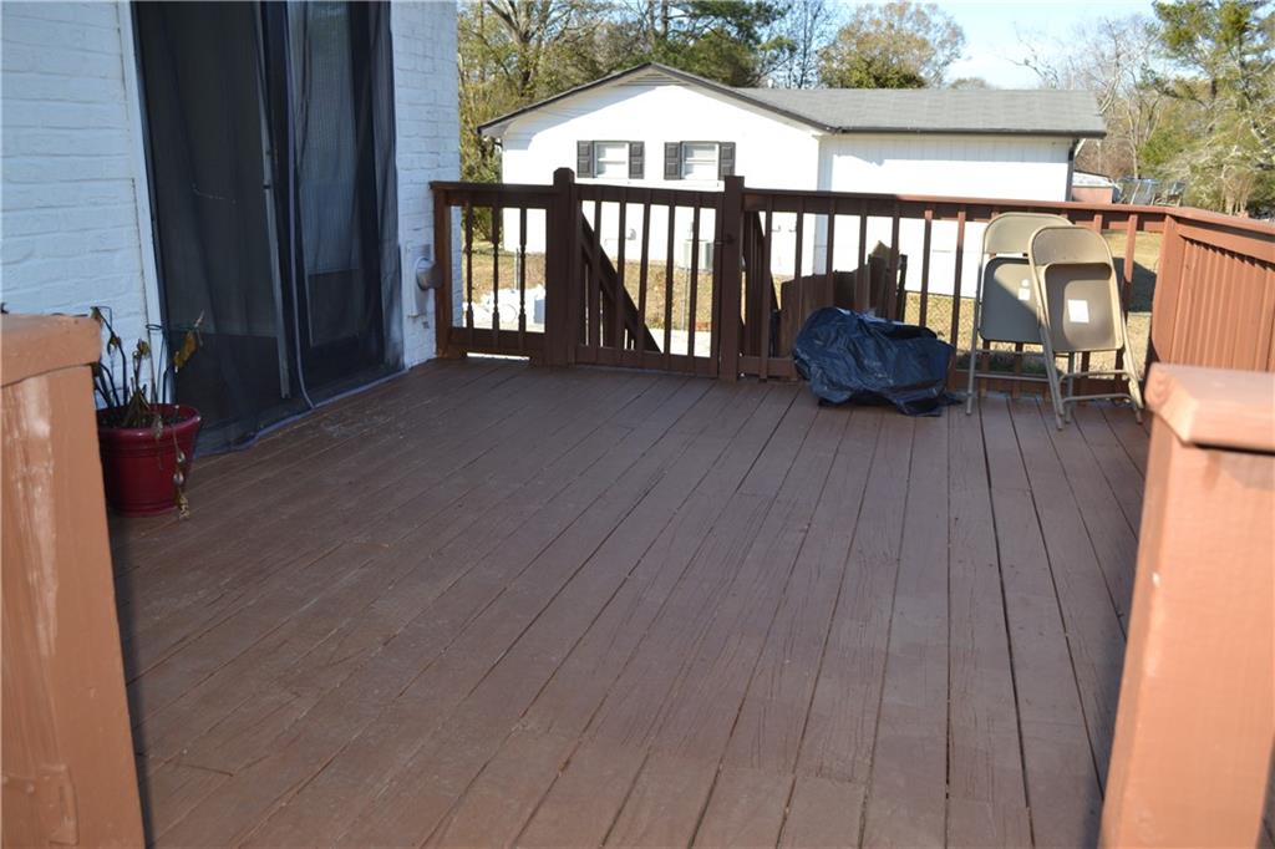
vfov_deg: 43.6
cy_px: 424
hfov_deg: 61.9
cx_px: 638
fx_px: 1062
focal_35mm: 30
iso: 100
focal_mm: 20
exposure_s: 1/200
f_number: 5
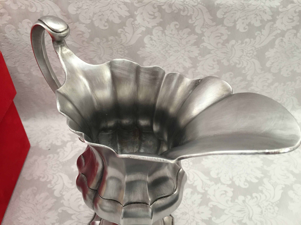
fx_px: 252
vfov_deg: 48.2
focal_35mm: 29
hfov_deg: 61.7
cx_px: 150
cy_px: 112
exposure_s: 1/33
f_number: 2.2
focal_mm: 4.15
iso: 125
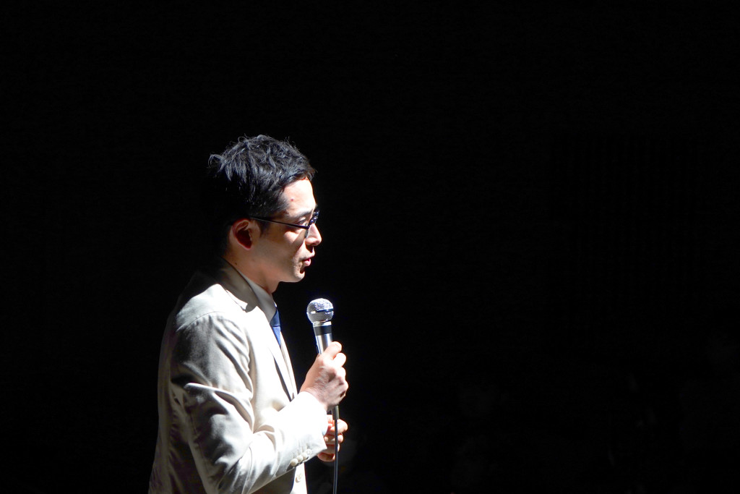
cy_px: 247
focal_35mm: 105
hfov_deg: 19.5
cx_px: 370
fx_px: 2158
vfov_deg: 13.0
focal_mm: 70
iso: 320
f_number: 4
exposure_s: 1/60
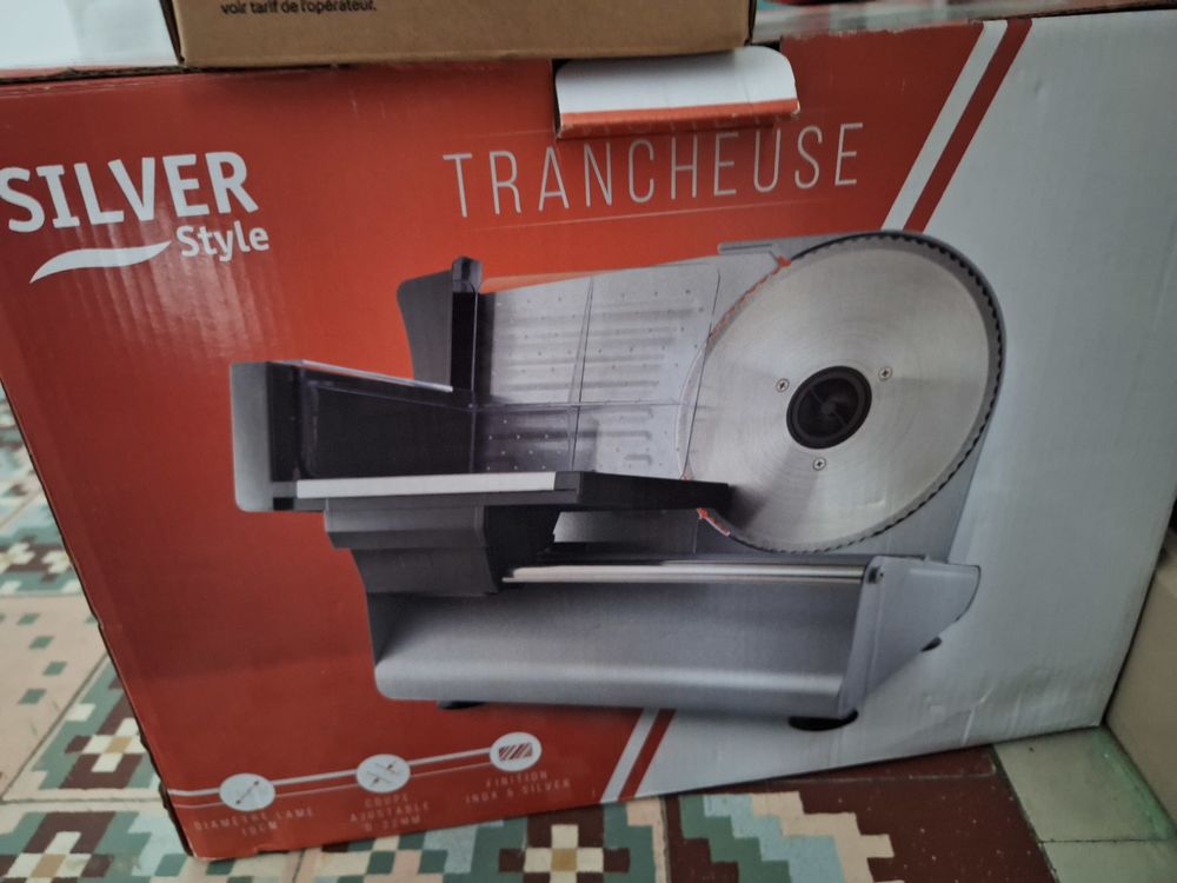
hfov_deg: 73.9
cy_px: 442
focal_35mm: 23
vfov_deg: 58.9
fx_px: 782
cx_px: 588
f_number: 1.8
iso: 1250
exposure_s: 1/20
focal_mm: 5.54
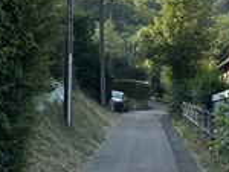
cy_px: 91
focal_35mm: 96
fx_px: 636
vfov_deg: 15.4
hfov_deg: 20.3
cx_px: 166
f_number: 1.78
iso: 80
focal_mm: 6.86
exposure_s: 1/4348
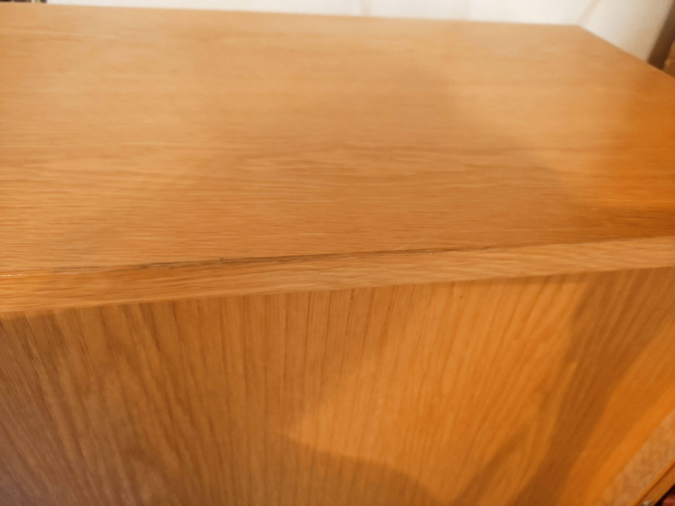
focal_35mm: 26
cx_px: 338
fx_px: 507
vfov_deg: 53.1
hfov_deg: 67.3
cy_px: 253
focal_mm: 4.74
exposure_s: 1/20
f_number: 1.79
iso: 2140
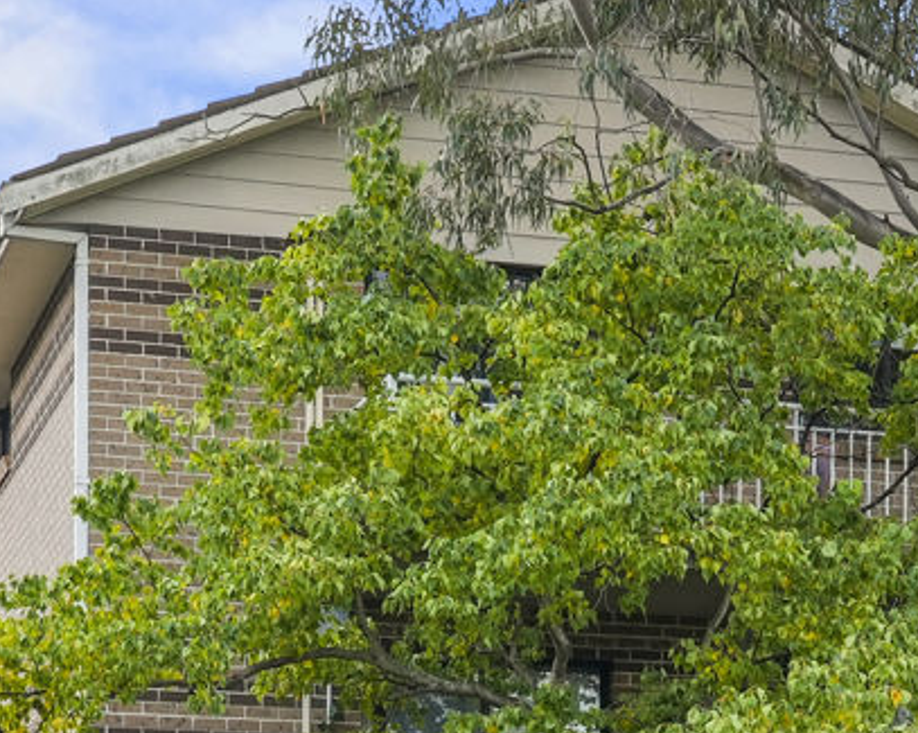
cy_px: 648
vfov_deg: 14.1
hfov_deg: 17.8
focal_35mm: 108
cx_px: 460
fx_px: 2932
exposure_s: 1/100
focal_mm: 39
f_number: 7.1
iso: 1000
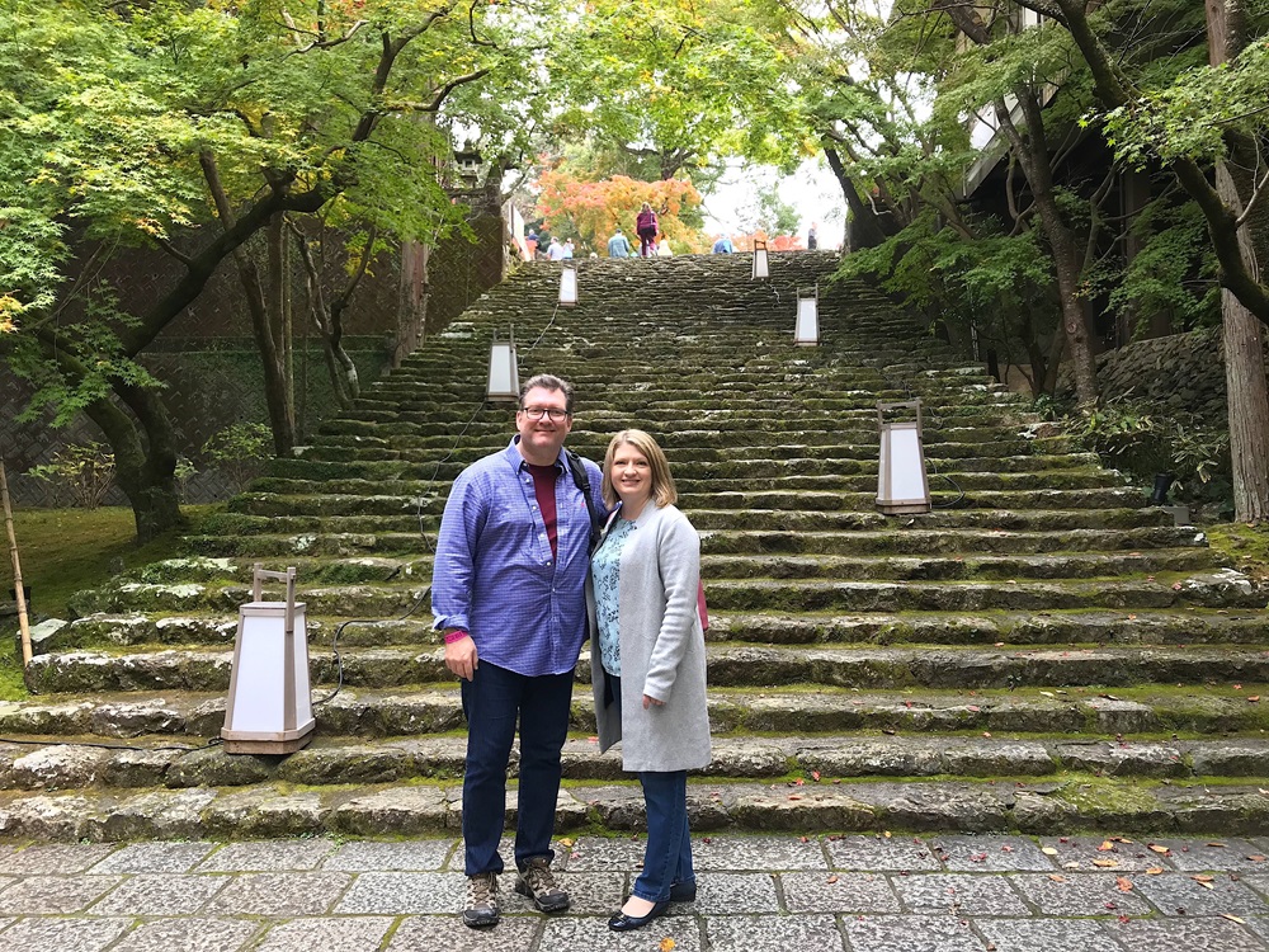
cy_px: 476
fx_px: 1026
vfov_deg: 49.7
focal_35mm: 28
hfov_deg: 63.4
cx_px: 634
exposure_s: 1/40
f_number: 1.8
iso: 25
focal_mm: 3.99
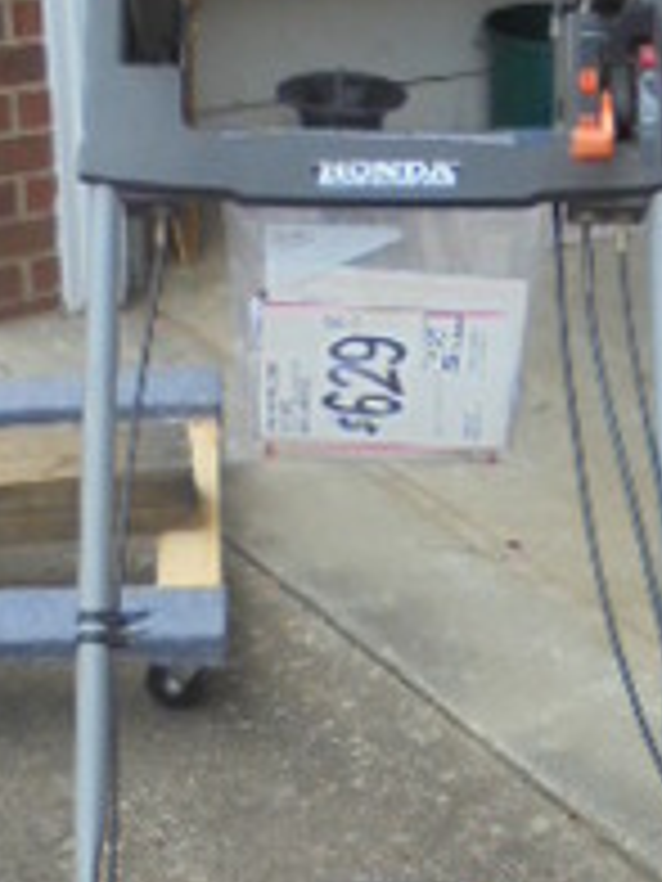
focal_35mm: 77
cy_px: 1040
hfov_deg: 19.1
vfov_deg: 23.3
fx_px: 1963
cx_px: 430
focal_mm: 4.6
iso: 100
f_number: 3.5
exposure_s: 1/400
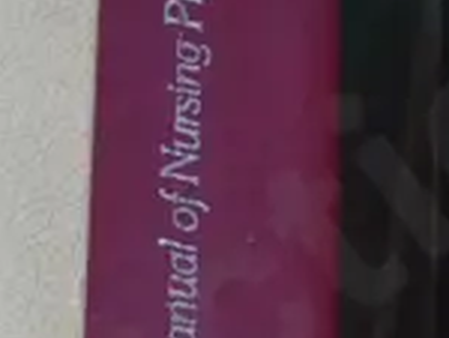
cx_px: 141
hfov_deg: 5.0
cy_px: 393
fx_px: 5145
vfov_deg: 3.8
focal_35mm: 396
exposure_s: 1/60
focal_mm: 29
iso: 2500
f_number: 5.4
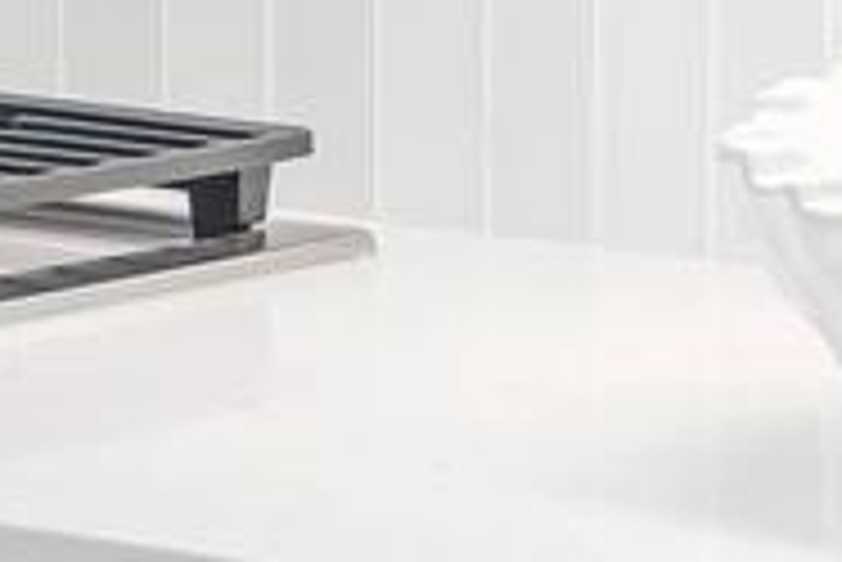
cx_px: -1270
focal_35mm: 370
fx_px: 8660
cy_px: -877
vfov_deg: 3.7
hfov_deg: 5.4
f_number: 5.6
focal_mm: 48
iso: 200
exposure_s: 1/250
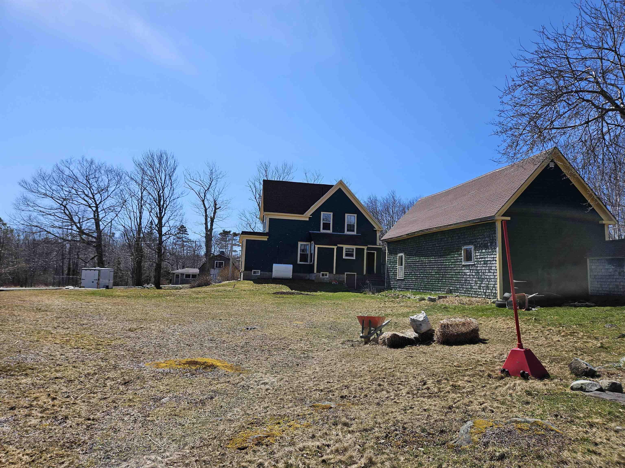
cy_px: 234
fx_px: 415
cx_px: 312
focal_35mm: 23
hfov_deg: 73.9
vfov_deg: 58.9
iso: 25
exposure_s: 1/2558
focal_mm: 5.4
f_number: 1.8
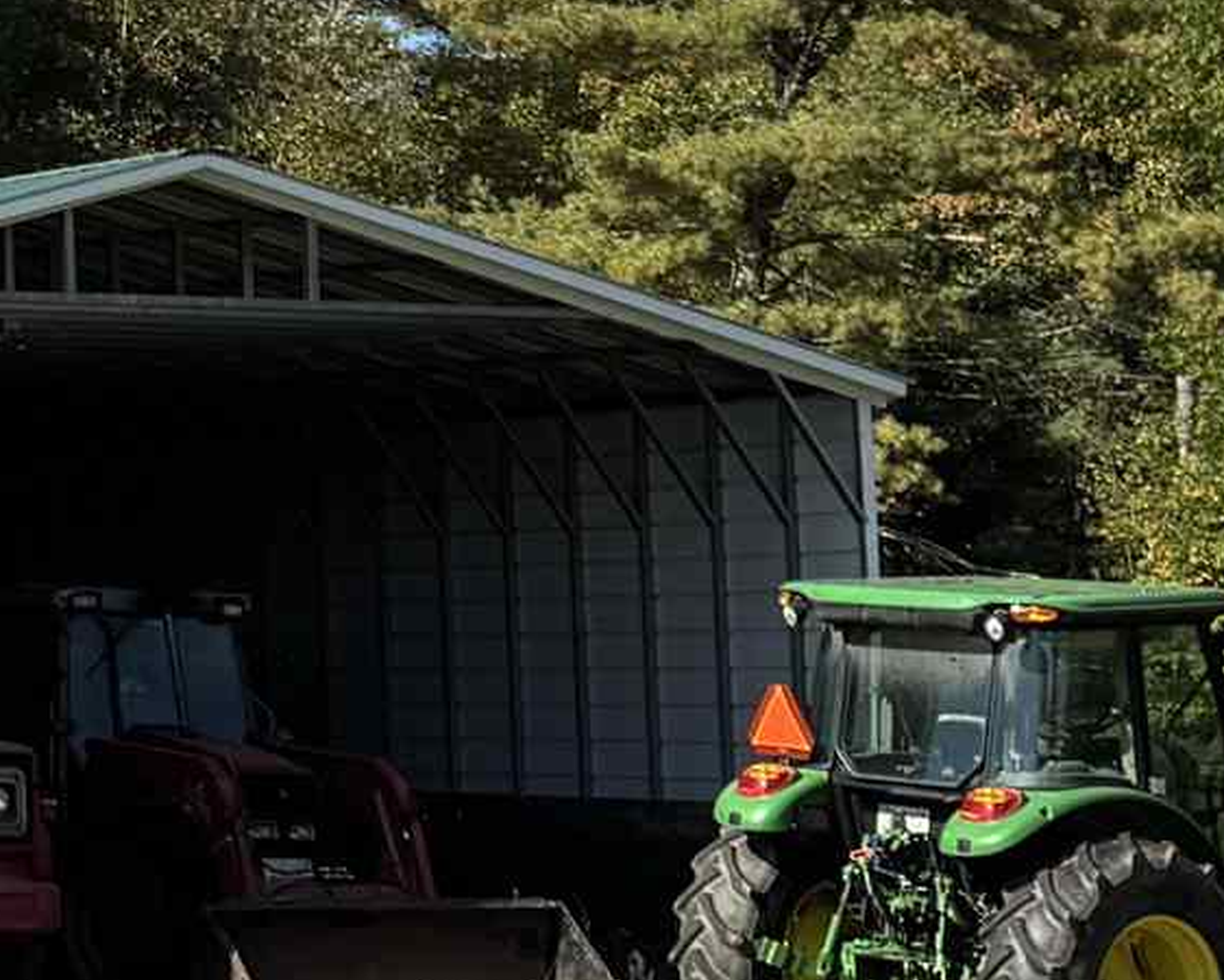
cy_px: 126
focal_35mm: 128
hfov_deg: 12.9
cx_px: -1292
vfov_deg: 12.0
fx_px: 4638
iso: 80
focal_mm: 6.76
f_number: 1.78
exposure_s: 1/3802
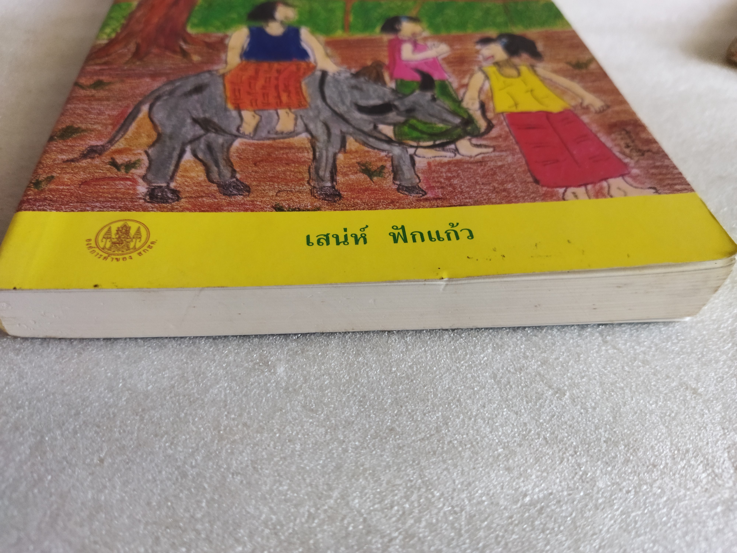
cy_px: 276
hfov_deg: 65.3
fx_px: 575
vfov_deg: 51.4
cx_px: 368
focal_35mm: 27
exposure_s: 1/50
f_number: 1.79
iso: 244
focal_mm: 4.71
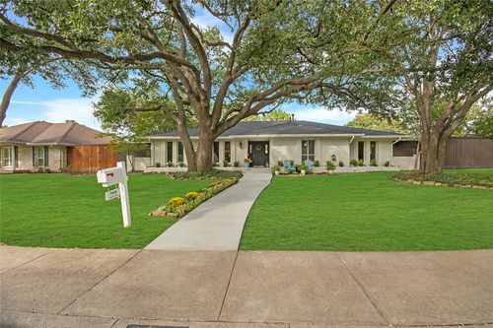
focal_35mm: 15
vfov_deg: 77.3
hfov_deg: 100.4
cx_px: 246
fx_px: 205
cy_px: 164
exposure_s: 1/125
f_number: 11
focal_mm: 10
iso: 100
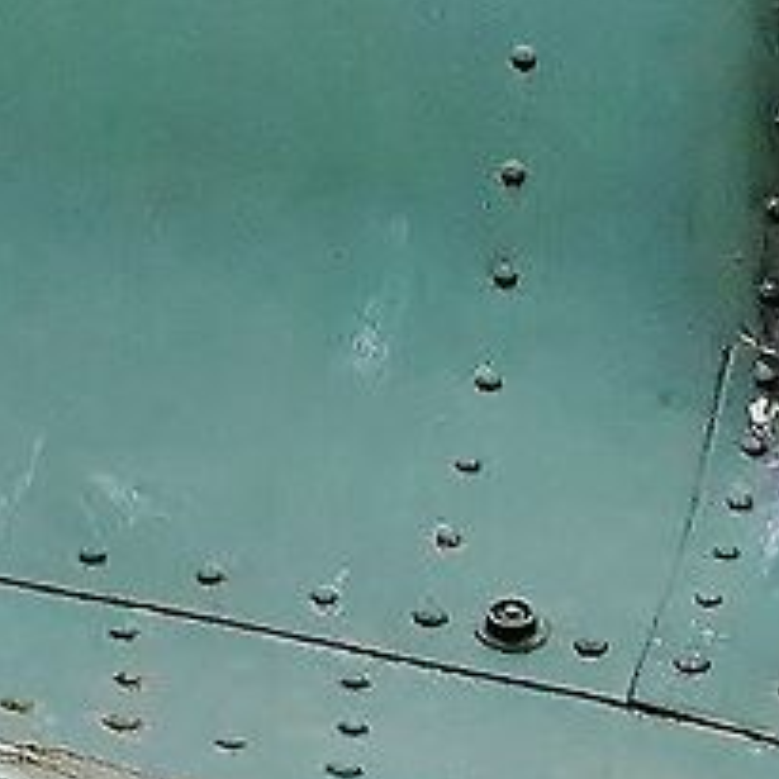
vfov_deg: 4.5
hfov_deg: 4.6
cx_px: 2056
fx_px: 9369
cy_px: 2706
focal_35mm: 368
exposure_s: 1/500
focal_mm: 13.84
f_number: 5.6
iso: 500
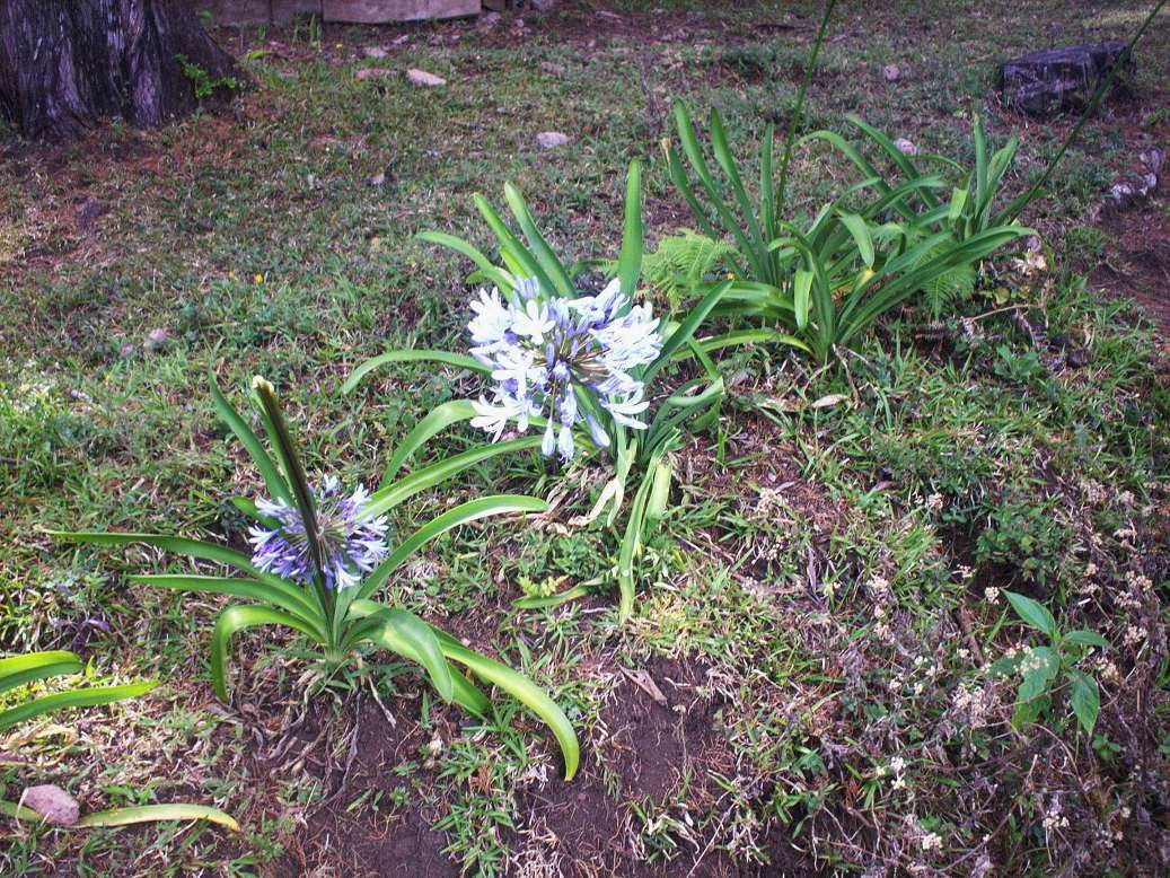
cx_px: 585
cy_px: 439
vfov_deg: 39.7
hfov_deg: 51.3
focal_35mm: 36
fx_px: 1217
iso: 140
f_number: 4.5
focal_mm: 6
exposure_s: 1/35.8
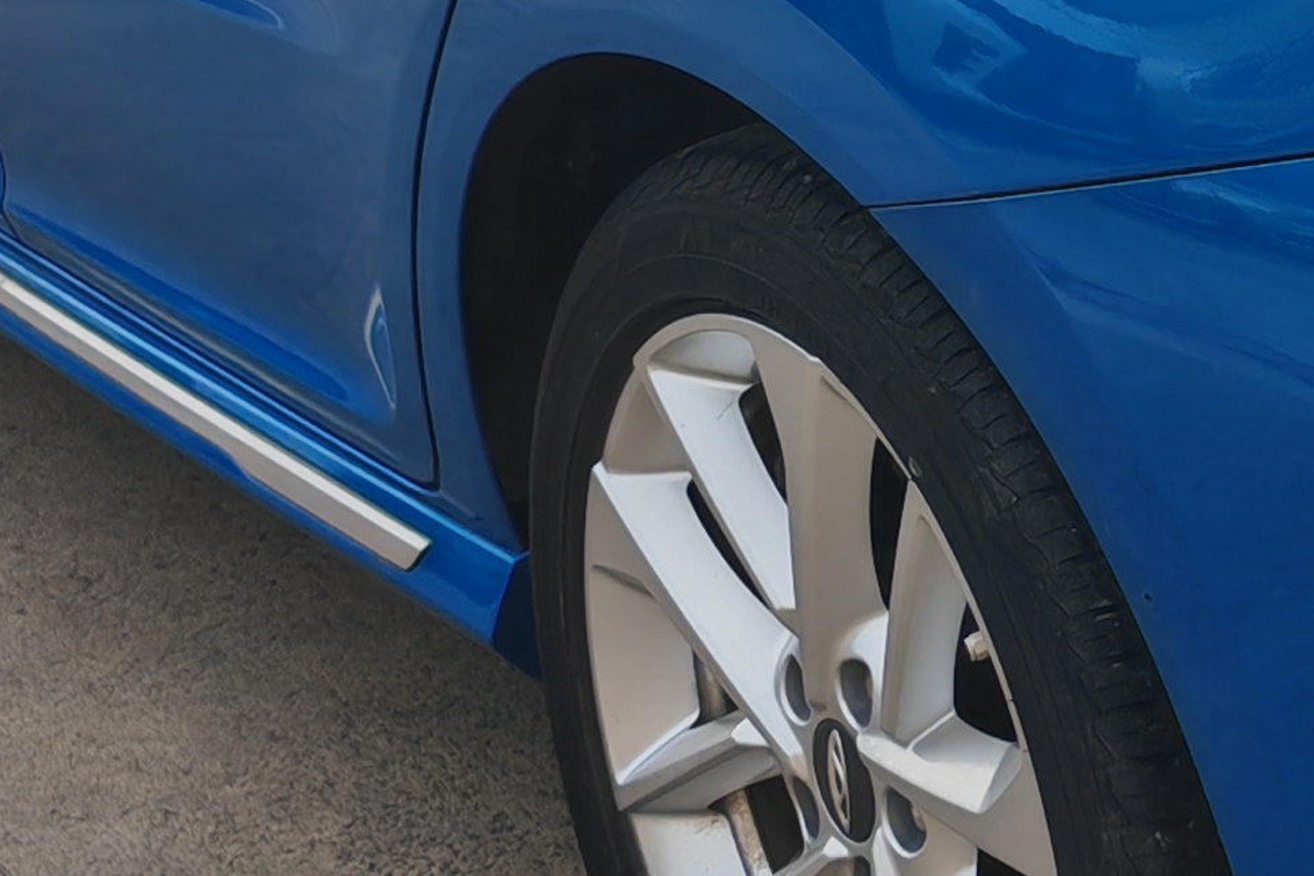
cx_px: 1753
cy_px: -204
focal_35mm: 118
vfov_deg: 11.4
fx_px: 4307
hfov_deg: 16.3
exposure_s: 1/1000
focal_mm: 6.12
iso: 50
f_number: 1.9
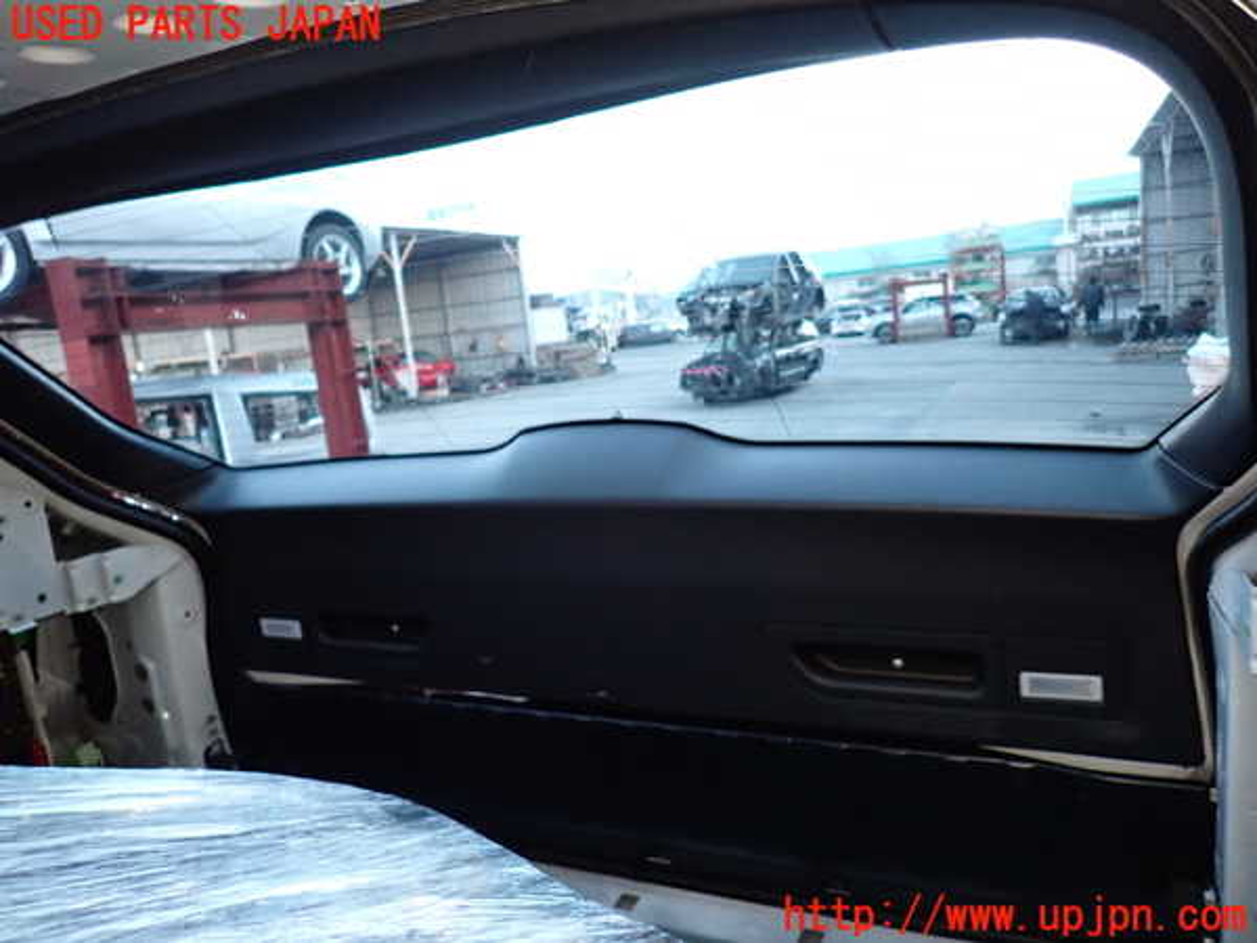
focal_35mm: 25
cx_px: 628
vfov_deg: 54.9
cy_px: 472
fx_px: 908
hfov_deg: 69.4
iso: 800
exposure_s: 1/13
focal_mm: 4.5
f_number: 2
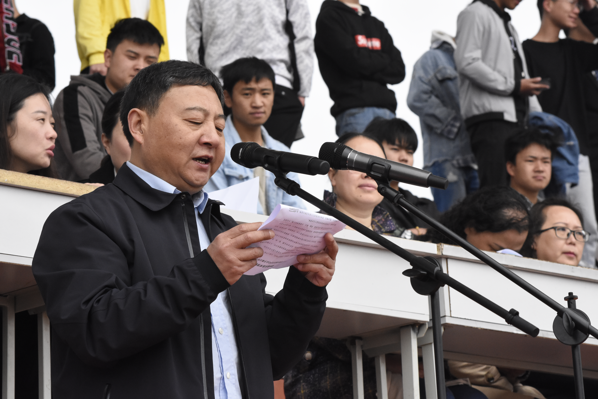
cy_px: 200
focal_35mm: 138
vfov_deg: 9.9
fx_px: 2292
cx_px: 299
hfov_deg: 14.9
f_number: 11
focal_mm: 92
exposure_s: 1/2000
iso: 2500
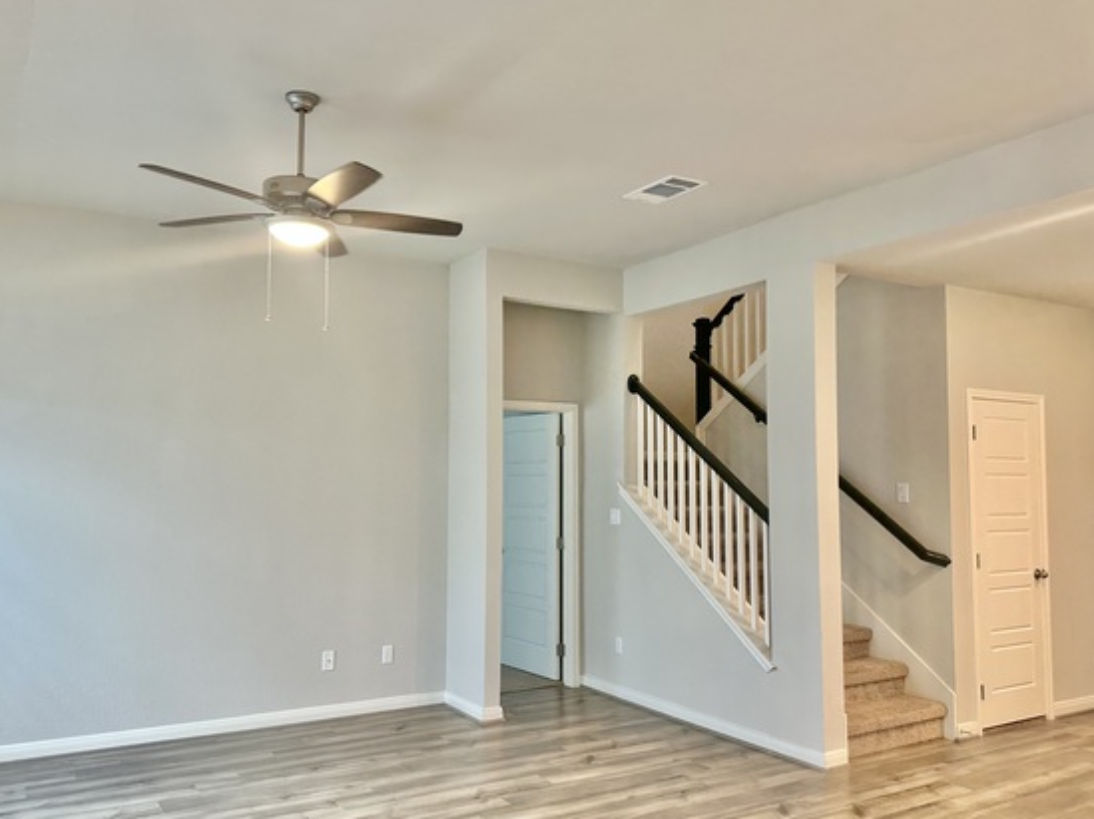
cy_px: 416
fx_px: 884
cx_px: 500
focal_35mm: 28
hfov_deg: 63.4
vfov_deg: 49.7
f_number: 1.78
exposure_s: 1/60
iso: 125
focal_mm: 6.86
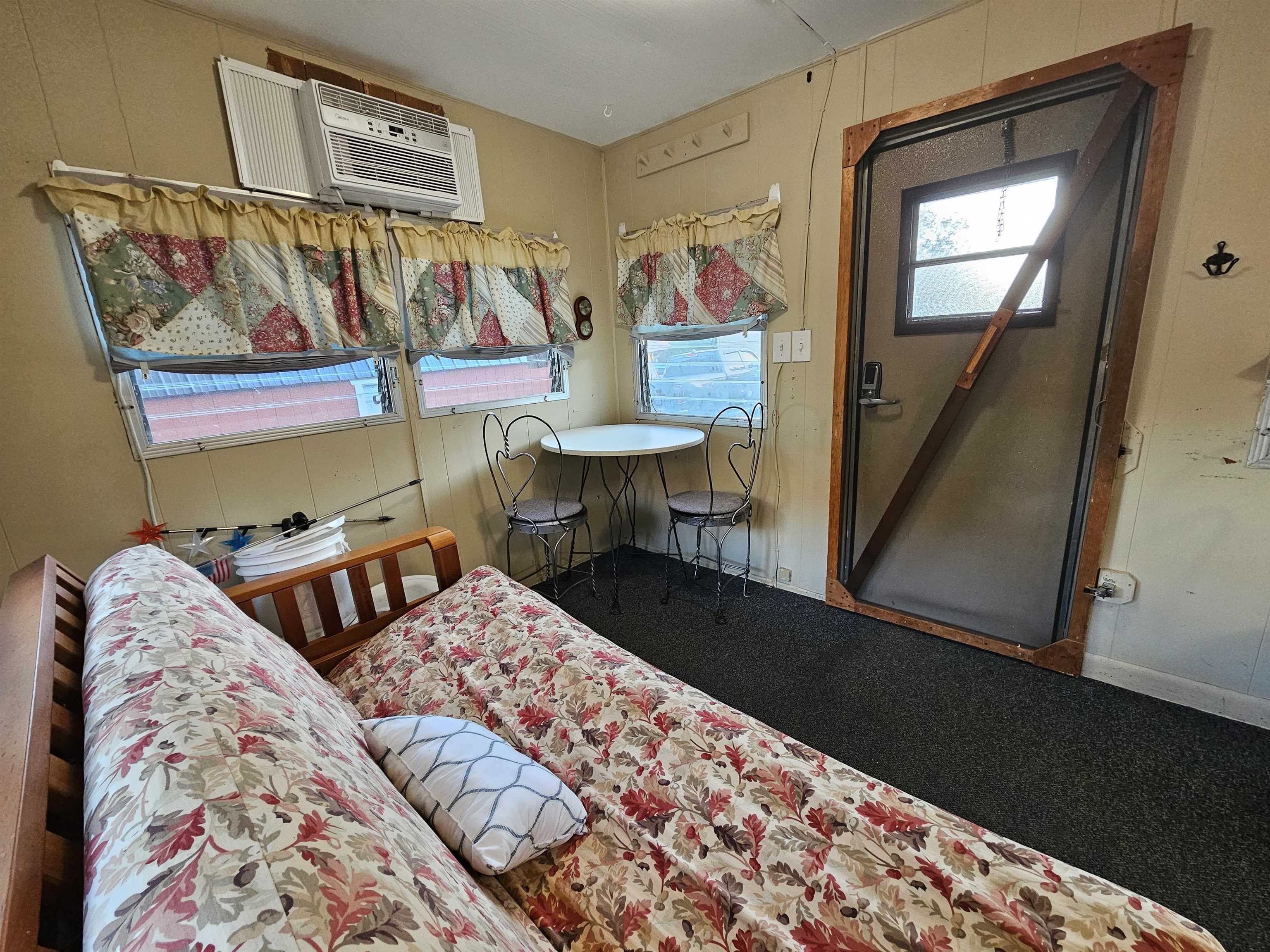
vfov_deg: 89.9
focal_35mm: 13
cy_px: 476
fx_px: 477
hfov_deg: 106.2
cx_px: 635
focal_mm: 2.2
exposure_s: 1/40
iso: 320
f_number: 2.2
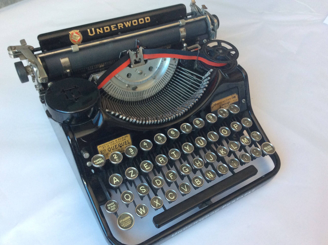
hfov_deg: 56.9
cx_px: 164
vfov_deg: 44.1
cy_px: 122
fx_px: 303
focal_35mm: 32
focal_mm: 3.3
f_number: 2.4
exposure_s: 1/25
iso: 80
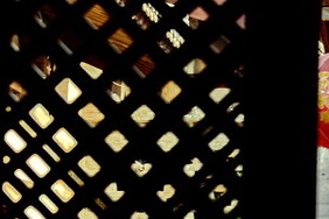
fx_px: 1864
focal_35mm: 204
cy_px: 3
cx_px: 628
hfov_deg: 9.5
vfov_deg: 6.7
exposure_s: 1/100
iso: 100
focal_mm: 48
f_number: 4.5
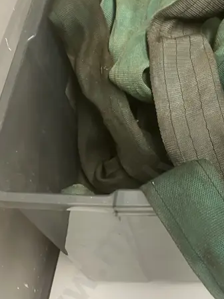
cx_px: 229
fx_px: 552
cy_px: 89
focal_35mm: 64
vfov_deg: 29.9
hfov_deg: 22.0
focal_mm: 3.99
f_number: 1.8
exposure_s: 1/50
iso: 125
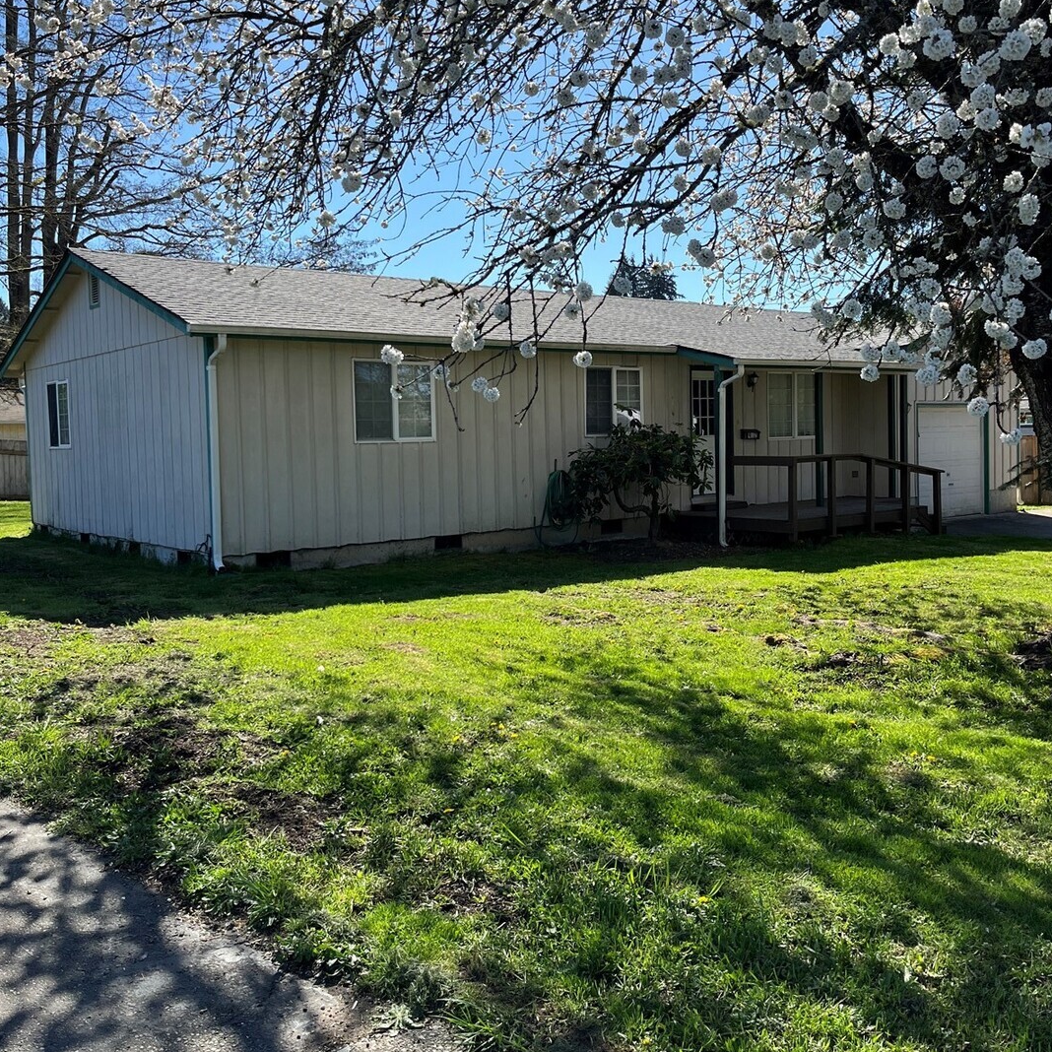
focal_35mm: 31
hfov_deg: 52.5
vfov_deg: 52.4
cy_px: 471
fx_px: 1066
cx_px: 526
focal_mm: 5.1
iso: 50
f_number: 1.6
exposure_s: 1/1802
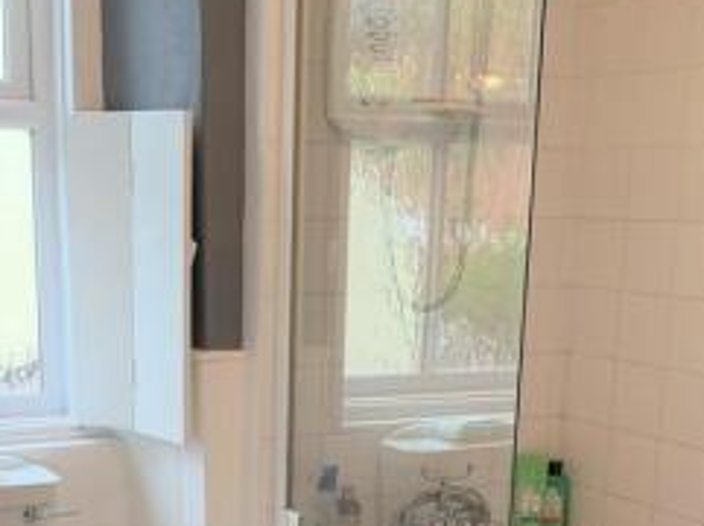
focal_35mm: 63
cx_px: 267
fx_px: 1279
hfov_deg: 30.6
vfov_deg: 22.5
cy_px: 507
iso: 80
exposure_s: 1/100
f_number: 1.8
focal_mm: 4.25
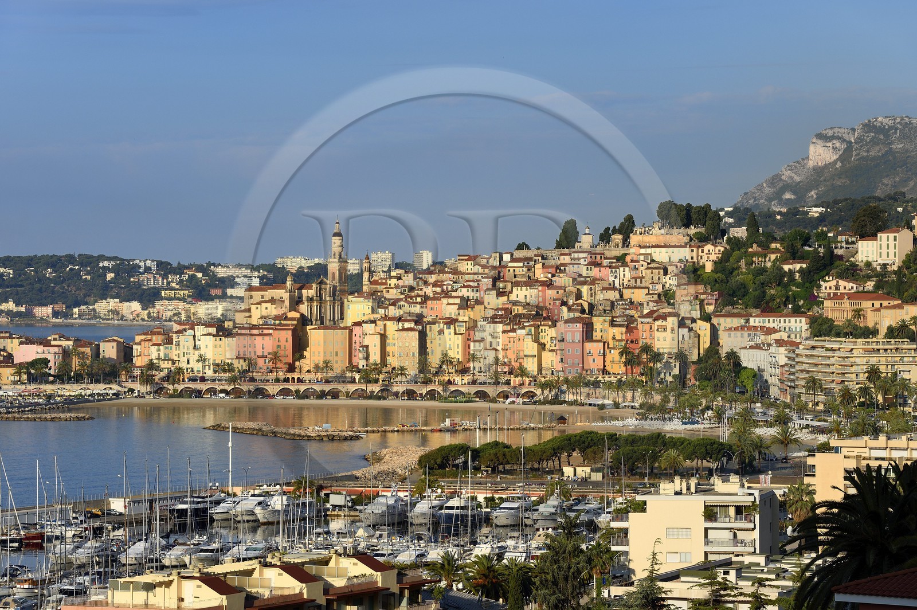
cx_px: 458
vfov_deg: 10.1
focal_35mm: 135
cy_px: 305
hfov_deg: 15.2
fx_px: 3436
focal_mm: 135
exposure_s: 1/250
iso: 200
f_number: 13
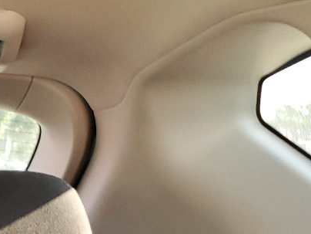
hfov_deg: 16.2
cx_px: -242
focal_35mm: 103
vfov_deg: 13.4
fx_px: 925
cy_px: 364
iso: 89
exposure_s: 1/60.2
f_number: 1.5
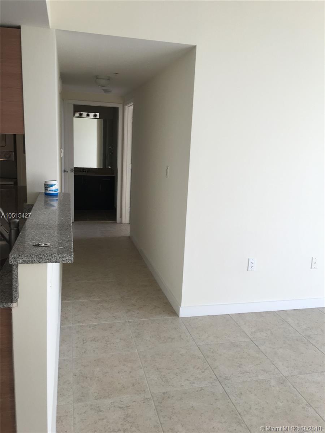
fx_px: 363
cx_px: 162
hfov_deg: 48.2
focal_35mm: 29
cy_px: 216
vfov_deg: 61.7
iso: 25
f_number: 2.2
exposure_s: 1/120
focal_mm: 4.15
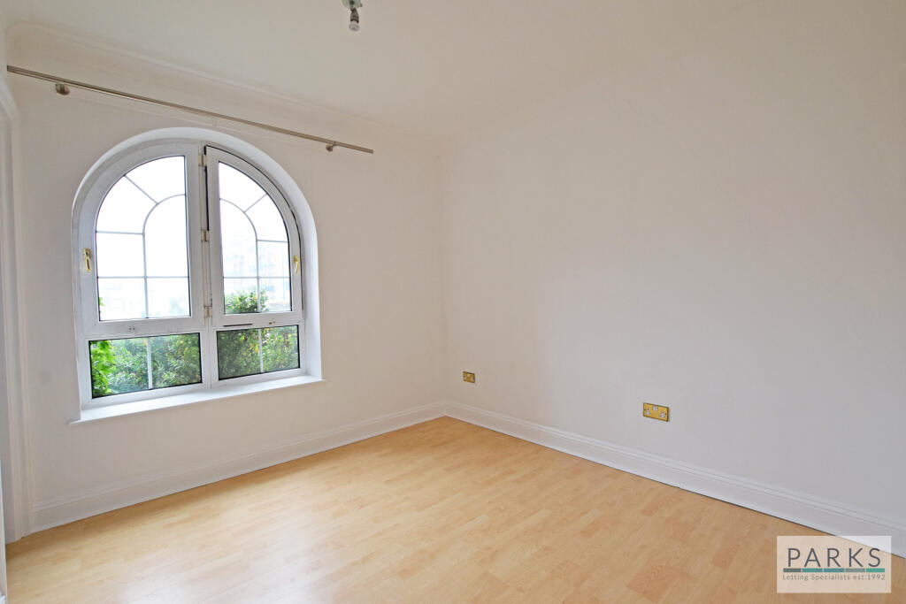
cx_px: 453
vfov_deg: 77.3
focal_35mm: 15
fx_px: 378
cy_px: 302
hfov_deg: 100.4
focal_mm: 10
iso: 640
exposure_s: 1/250
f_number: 8
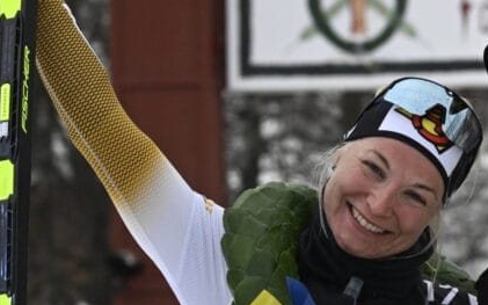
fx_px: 3298
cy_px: 193
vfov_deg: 5.3
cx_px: 494
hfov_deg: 8.4
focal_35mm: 248
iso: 1600
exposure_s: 1/1250
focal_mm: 100
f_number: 6.3
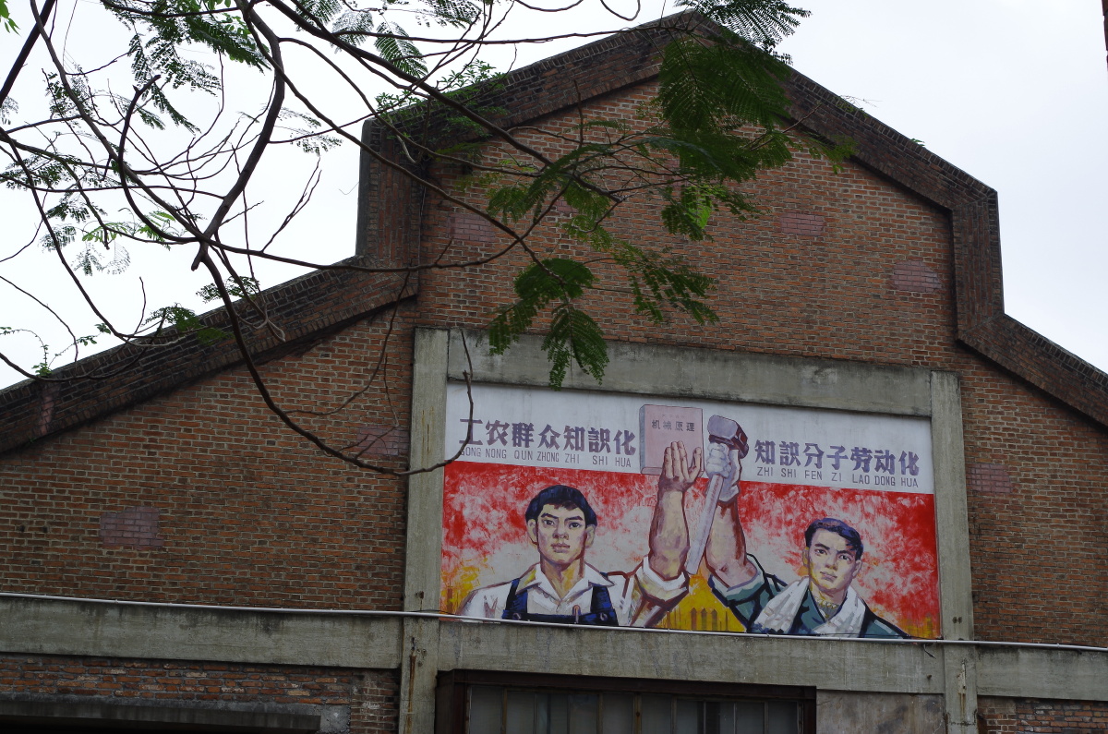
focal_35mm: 57
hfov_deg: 35.1
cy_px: 367
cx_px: 554
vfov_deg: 23.7
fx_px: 1751
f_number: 9
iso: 100
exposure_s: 1/125
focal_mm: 37.5
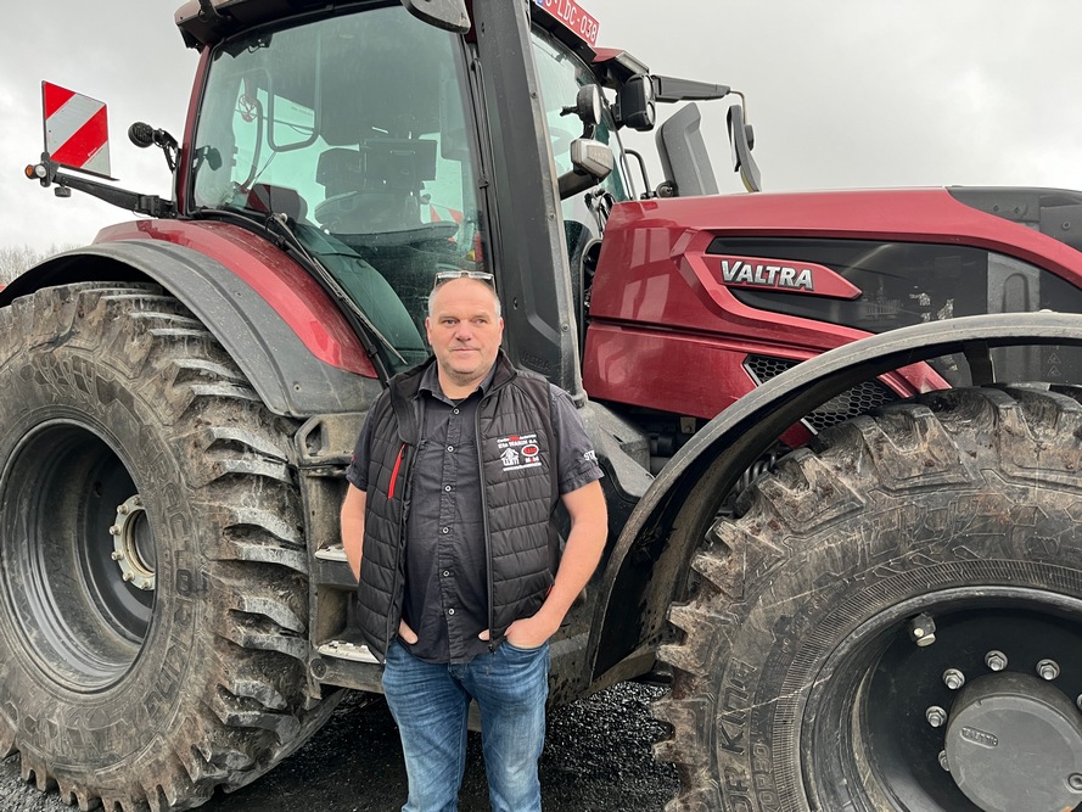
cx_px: 541
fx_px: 813
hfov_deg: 67.3
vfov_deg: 53.1
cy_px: 406
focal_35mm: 26
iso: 125
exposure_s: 1/74
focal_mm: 5.1
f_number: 1.6
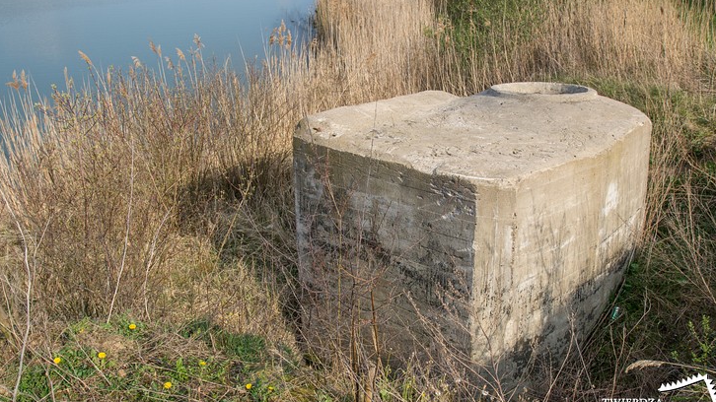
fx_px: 607
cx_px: 362
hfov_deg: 61.0
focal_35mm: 32
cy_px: 220
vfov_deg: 36.6
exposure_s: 1/200
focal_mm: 20
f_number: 8
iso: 100
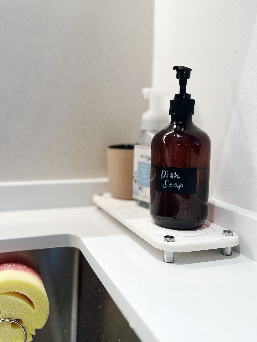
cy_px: 167
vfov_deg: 56.8
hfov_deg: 43.6
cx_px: 88
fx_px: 317
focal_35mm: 32
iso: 125
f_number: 1.78
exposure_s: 1/100
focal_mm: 6.86
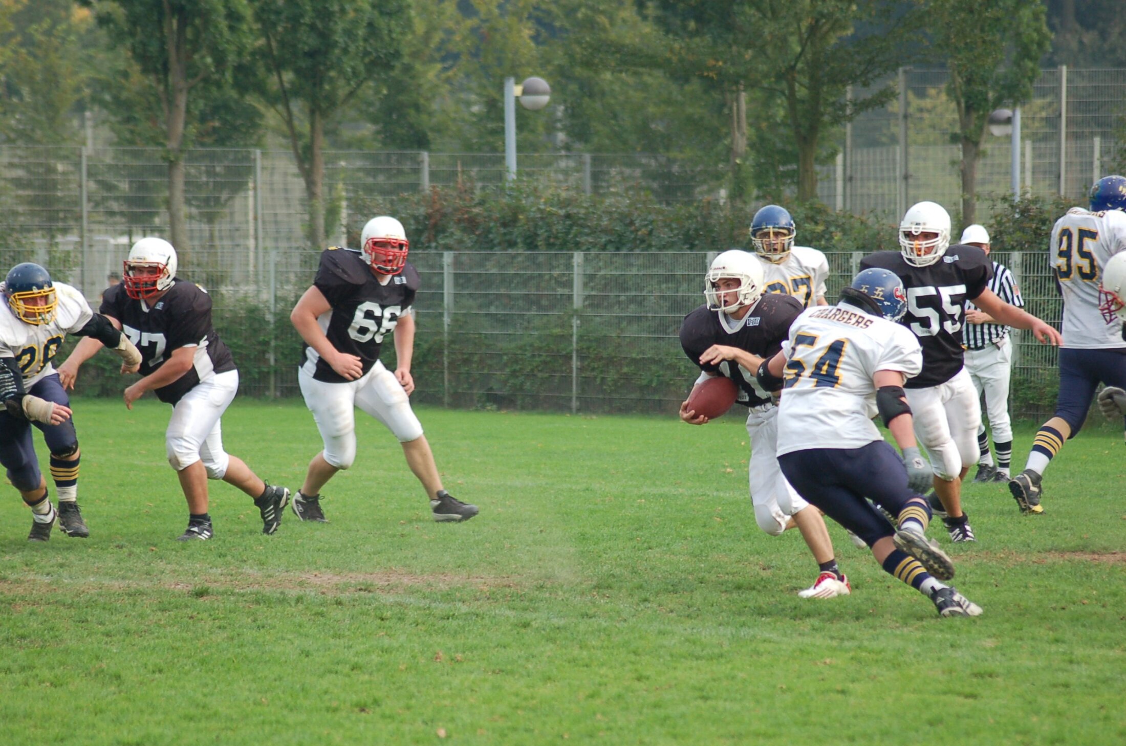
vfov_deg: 6.8
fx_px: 6322
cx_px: 563
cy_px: 373
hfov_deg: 10.2
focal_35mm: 202
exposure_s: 1/640
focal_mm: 135
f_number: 4.5
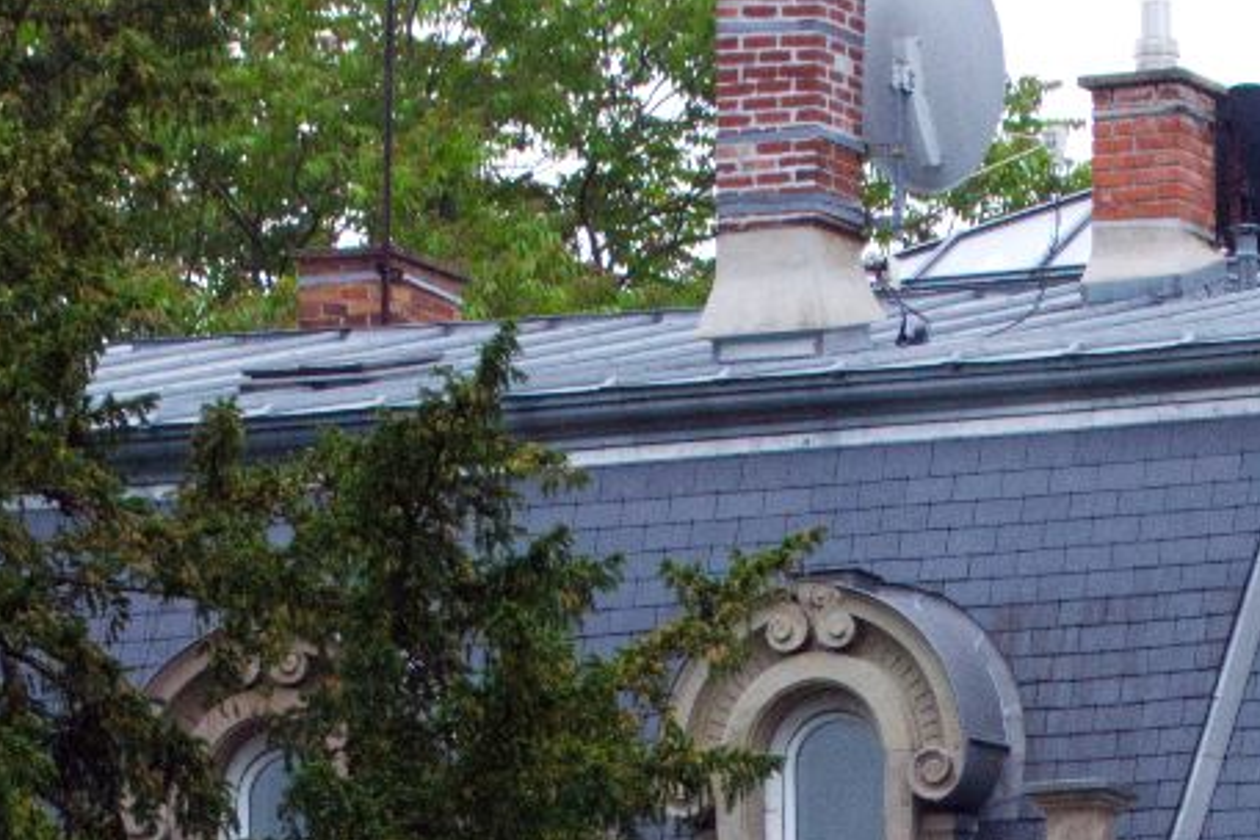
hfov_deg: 3.3
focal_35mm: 631
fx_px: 22083
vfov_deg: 2.2
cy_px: 1470
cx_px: 1268
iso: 400
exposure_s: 1/400
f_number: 9
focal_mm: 80
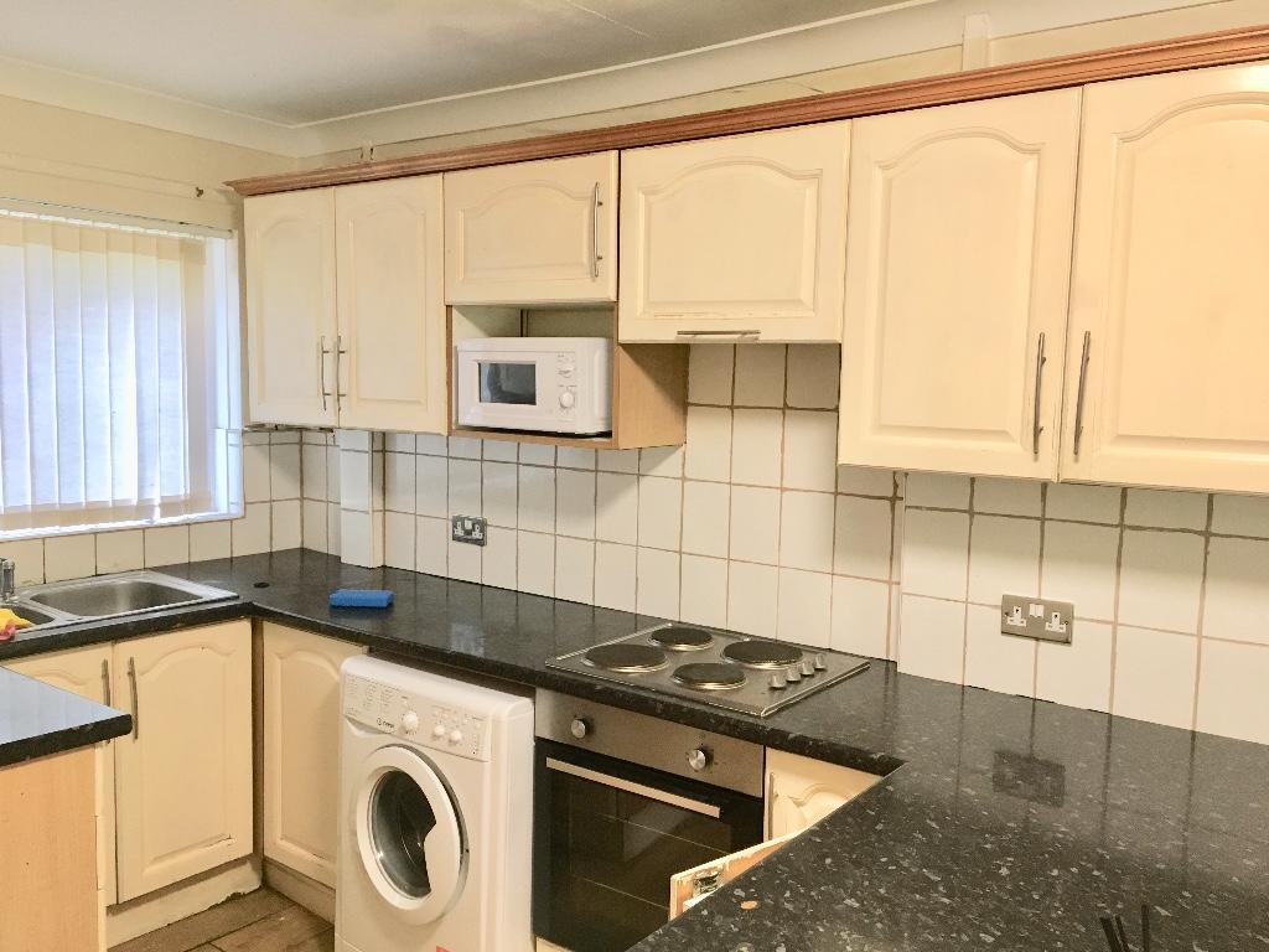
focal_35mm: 29
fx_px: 1063
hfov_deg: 61.7
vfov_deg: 48.2
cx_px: 634
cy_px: 476
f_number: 2.2
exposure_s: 1/33
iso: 125
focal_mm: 4.15
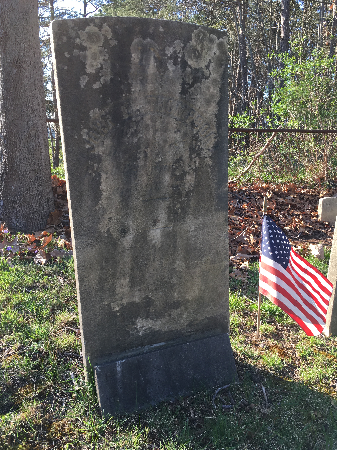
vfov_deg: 61.7
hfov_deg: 48.2
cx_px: 168
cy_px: 225
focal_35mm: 29
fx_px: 376
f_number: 2.2
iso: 25
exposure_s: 1/227
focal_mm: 4.15
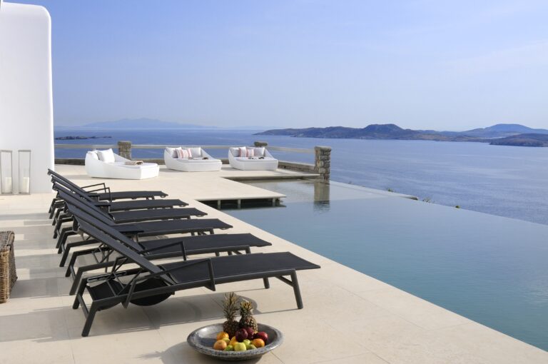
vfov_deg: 36.8
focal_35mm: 36
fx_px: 547
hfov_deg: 53.2
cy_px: 182
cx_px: 274
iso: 200
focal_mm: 24
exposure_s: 1/160
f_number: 16
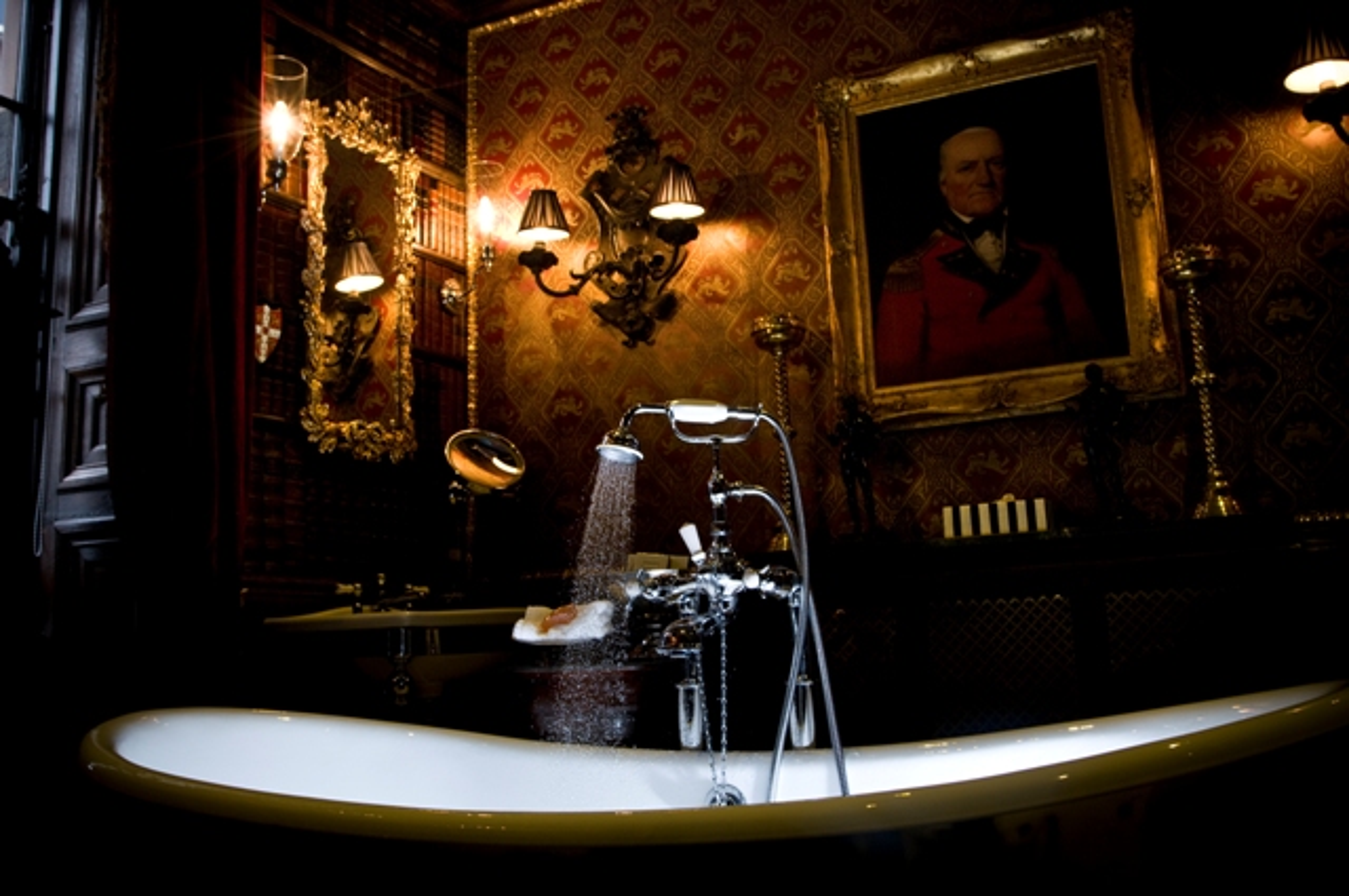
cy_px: 448
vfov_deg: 43.5
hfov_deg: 62.0
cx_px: 674
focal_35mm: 30
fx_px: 1123
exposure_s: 1/8
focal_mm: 20
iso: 200
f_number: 7.1
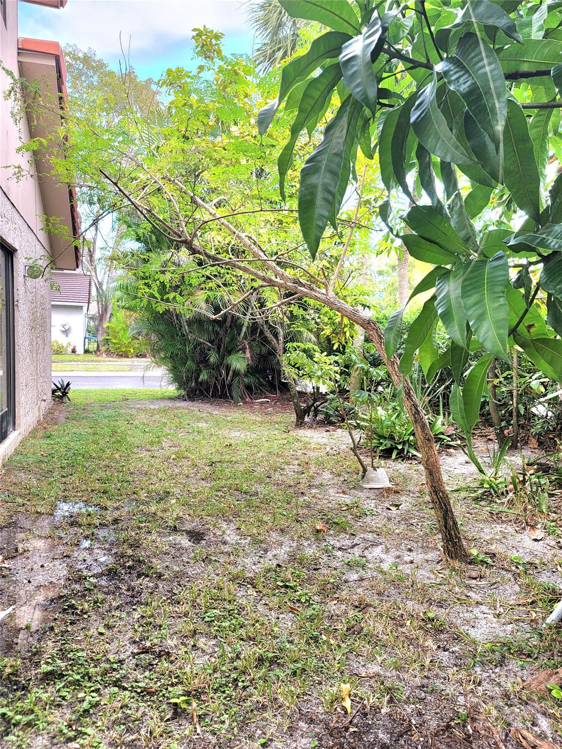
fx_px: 541
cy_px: 374
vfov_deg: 69.4
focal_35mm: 25
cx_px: 281
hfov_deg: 54.9
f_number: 1.8
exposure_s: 1/120
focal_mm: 7
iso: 25
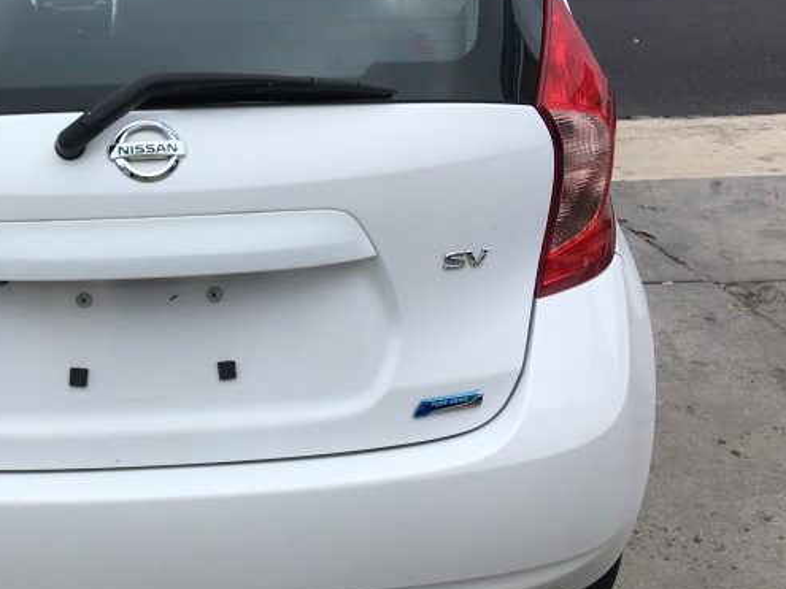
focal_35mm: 60
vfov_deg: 24.4
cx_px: 91
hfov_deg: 30.9
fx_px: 1362
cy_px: 256
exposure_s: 1/777
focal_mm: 4.15
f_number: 2.2
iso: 25
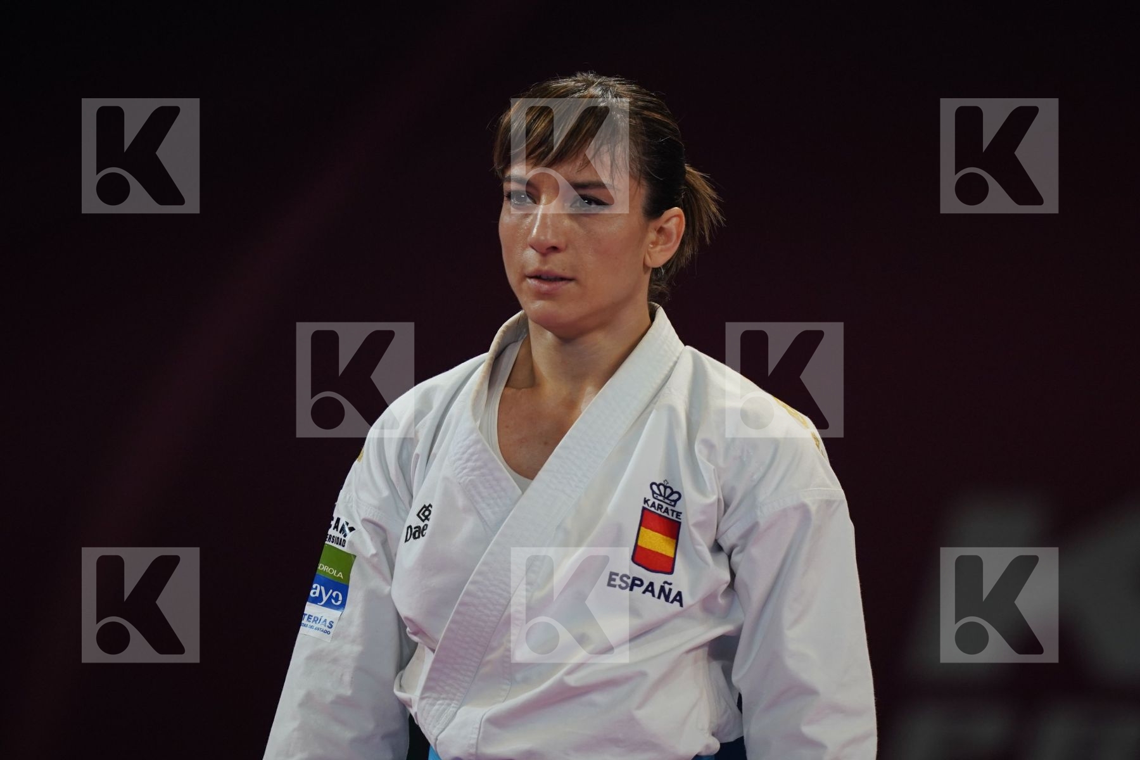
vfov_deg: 2.3
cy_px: 380
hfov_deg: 3.4
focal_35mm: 600
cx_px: 570
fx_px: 18999
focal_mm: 400
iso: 800
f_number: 2.8
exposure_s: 1/500
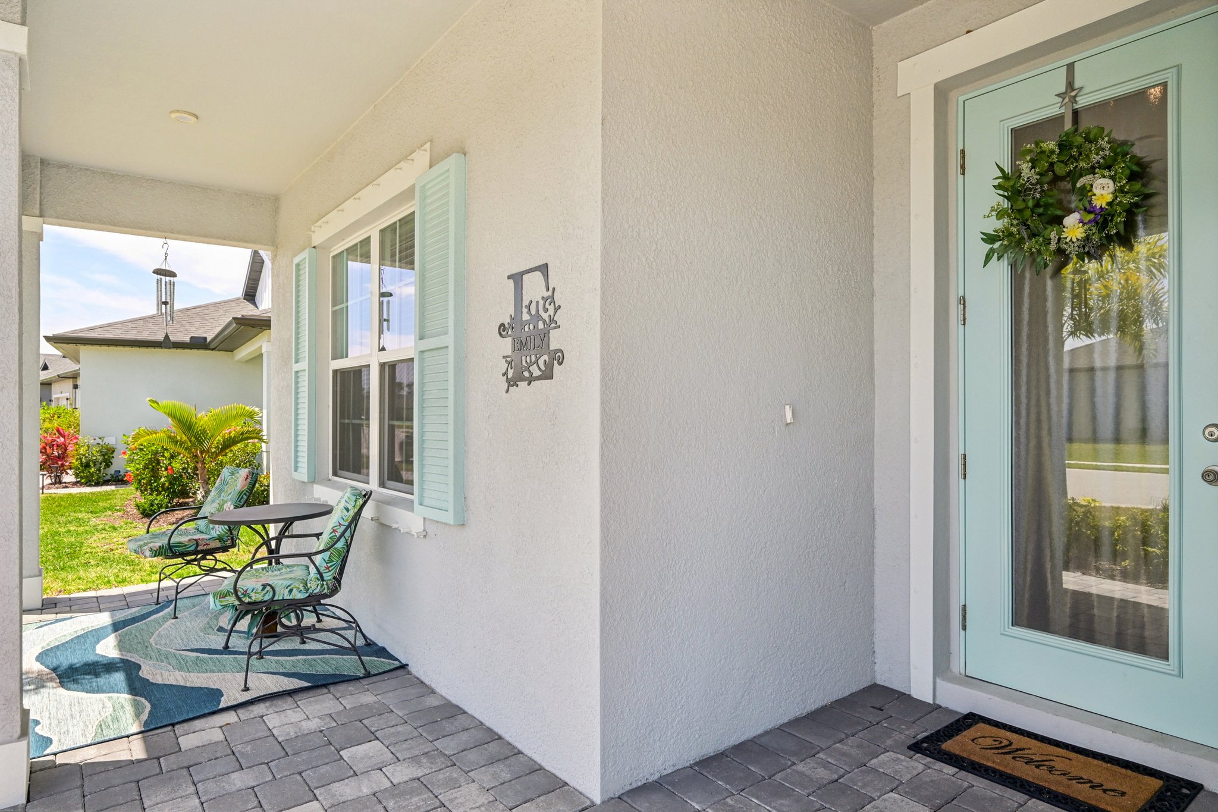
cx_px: 609
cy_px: 406
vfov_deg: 59.5
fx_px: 710
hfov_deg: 81.2
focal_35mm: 21
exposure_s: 1/500
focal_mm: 21
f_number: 8
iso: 400
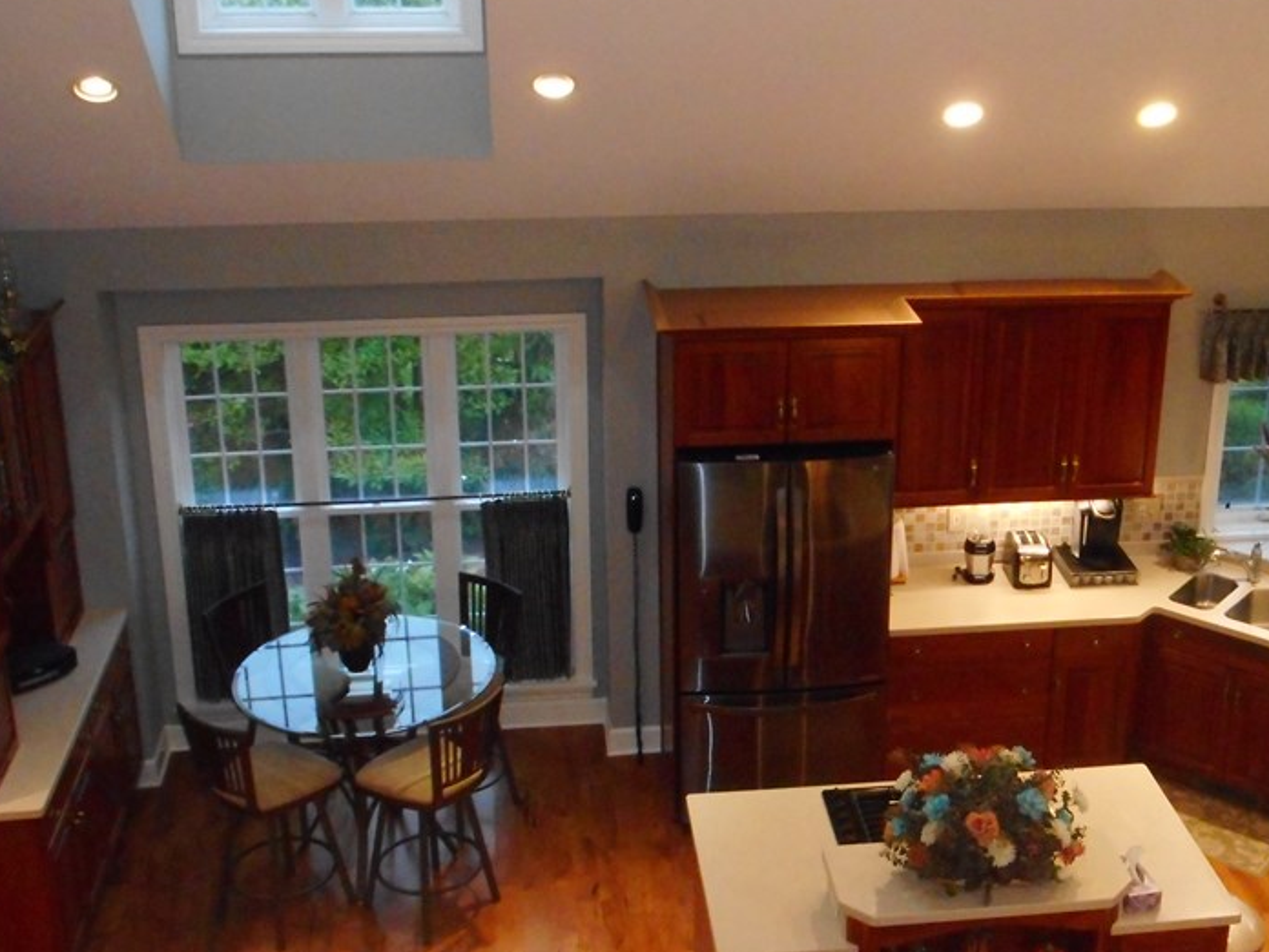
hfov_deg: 38.0
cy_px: 410
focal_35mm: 50
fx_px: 1833
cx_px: 791
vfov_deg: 29.1
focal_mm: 6
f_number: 4.2
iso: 800
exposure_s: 1/30
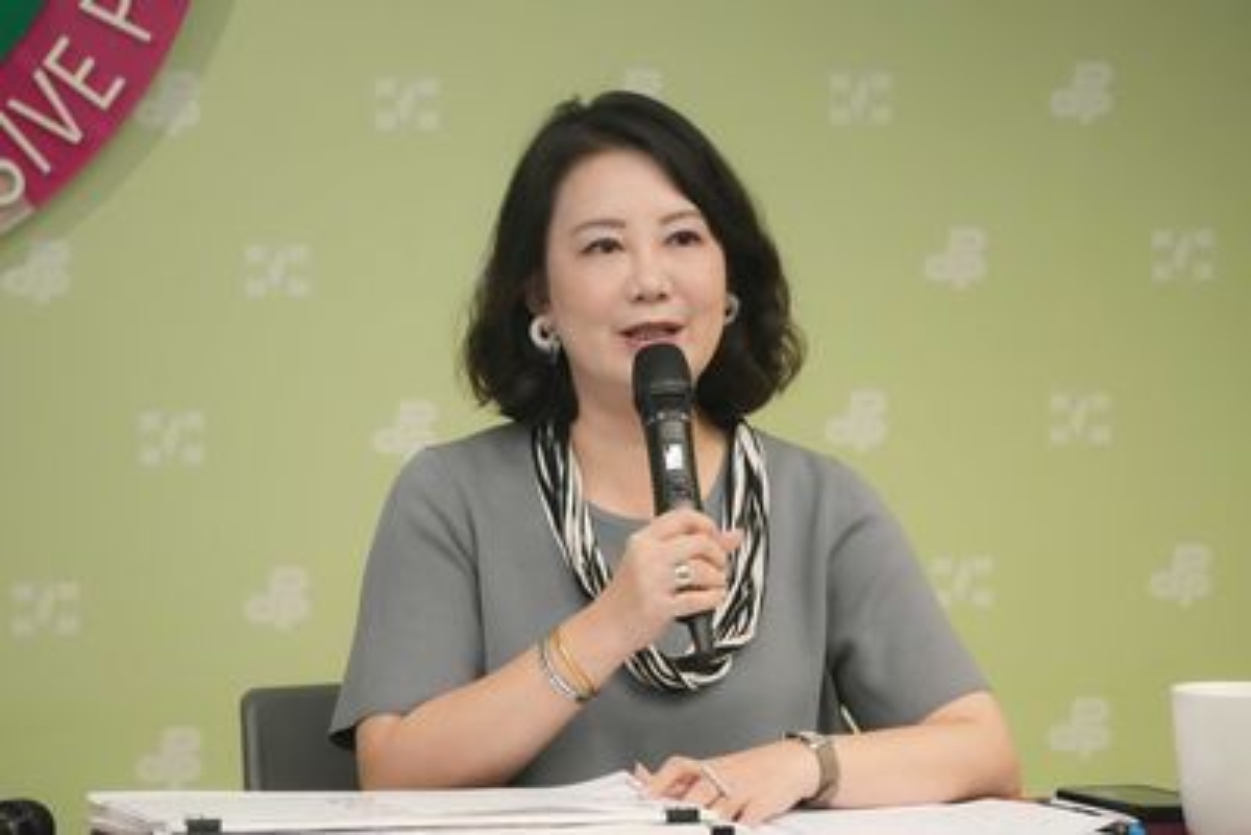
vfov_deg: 5.2
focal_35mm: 264
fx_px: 9177
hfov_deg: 7.8
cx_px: 626
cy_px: 418
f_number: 6.3
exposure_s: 1/320
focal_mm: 176
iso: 3200
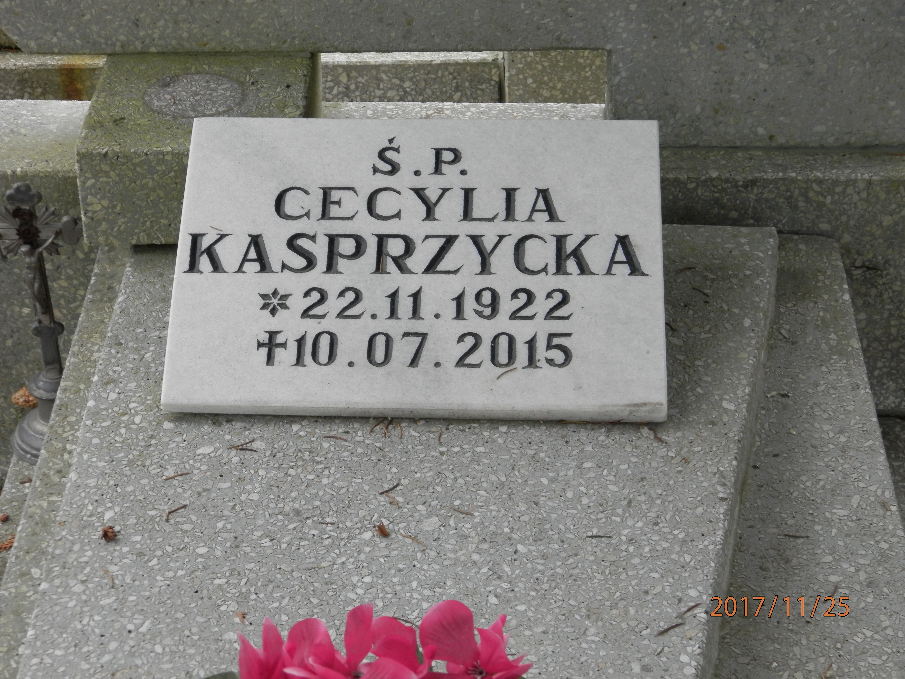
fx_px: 2144
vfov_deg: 18.0
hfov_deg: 23.8
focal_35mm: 82
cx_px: 452
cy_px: 340
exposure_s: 1/60
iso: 160
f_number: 4.2
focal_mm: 14.6
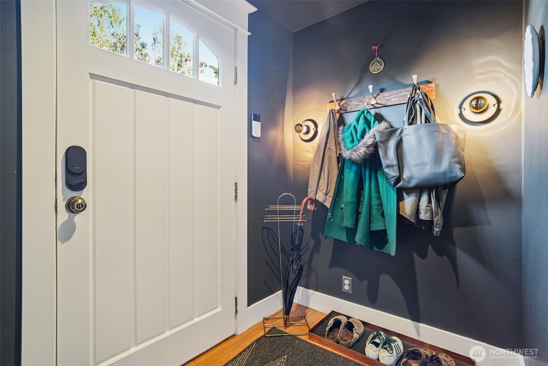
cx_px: 274
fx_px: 244
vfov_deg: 73.7
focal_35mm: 16
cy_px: 183
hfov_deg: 96.7
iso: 1600
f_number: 8
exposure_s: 1/5
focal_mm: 16
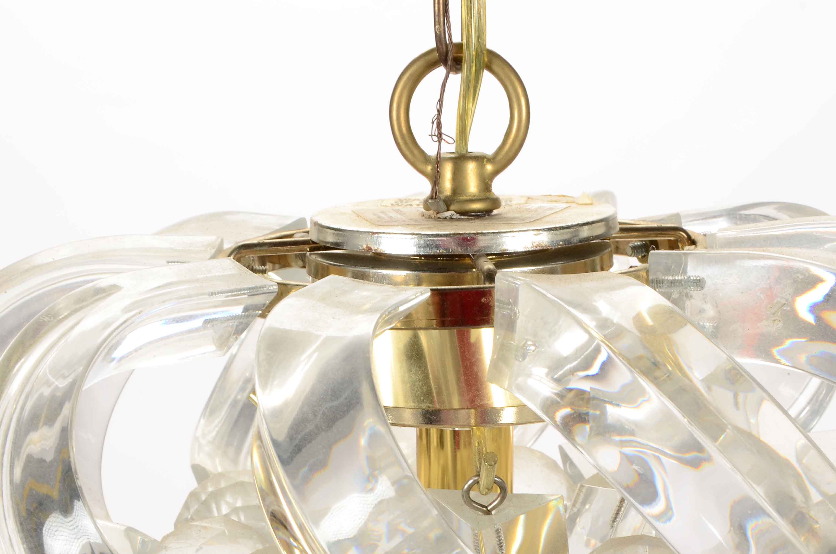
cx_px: 455
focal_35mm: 115
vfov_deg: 11.8
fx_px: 2665
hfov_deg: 17.8
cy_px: 440
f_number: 16
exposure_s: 1/160
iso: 200
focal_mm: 48
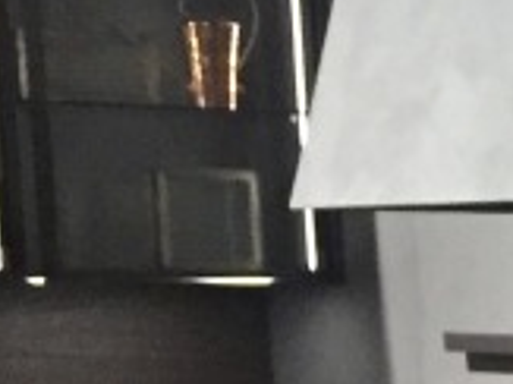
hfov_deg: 9.4
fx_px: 2636
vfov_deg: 8.0
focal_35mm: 178
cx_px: 1394
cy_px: 714
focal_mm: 4.15
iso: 250
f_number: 2.2
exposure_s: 1/17
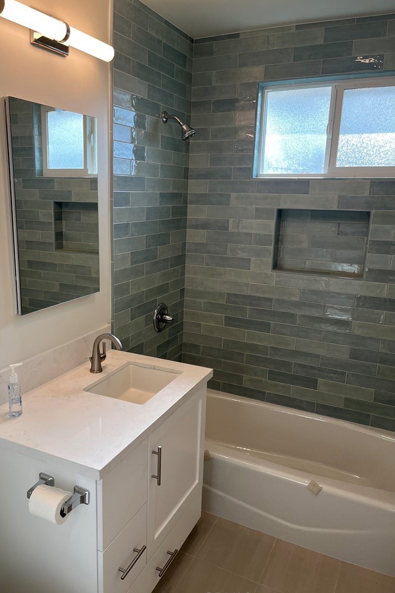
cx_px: 166
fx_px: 461
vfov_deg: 65.5
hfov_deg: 46.2
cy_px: 300
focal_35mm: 28
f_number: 1.6
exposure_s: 1/176
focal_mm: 5.1
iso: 40
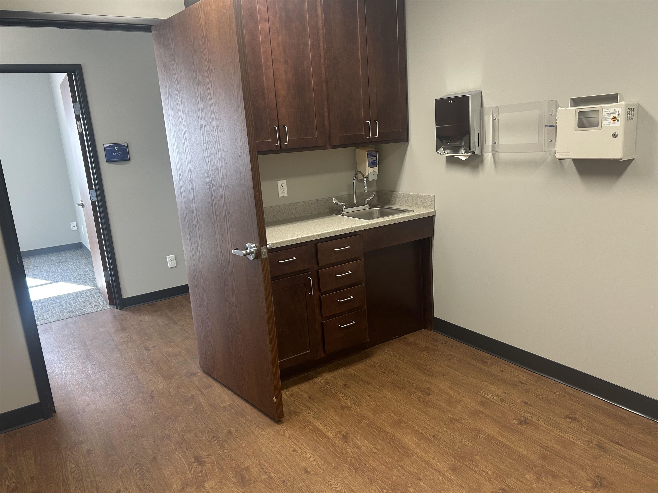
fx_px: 494
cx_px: 329
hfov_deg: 67.3
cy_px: 246
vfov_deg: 53.1
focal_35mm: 26
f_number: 1.5
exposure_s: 1/60
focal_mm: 5.7
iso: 100
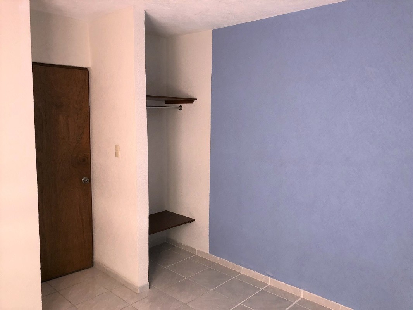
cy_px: 155
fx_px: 334
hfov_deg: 63.4
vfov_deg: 49.8
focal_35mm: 28
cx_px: 206
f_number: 1.8
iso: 50
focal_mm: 3.99
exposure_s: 1/15
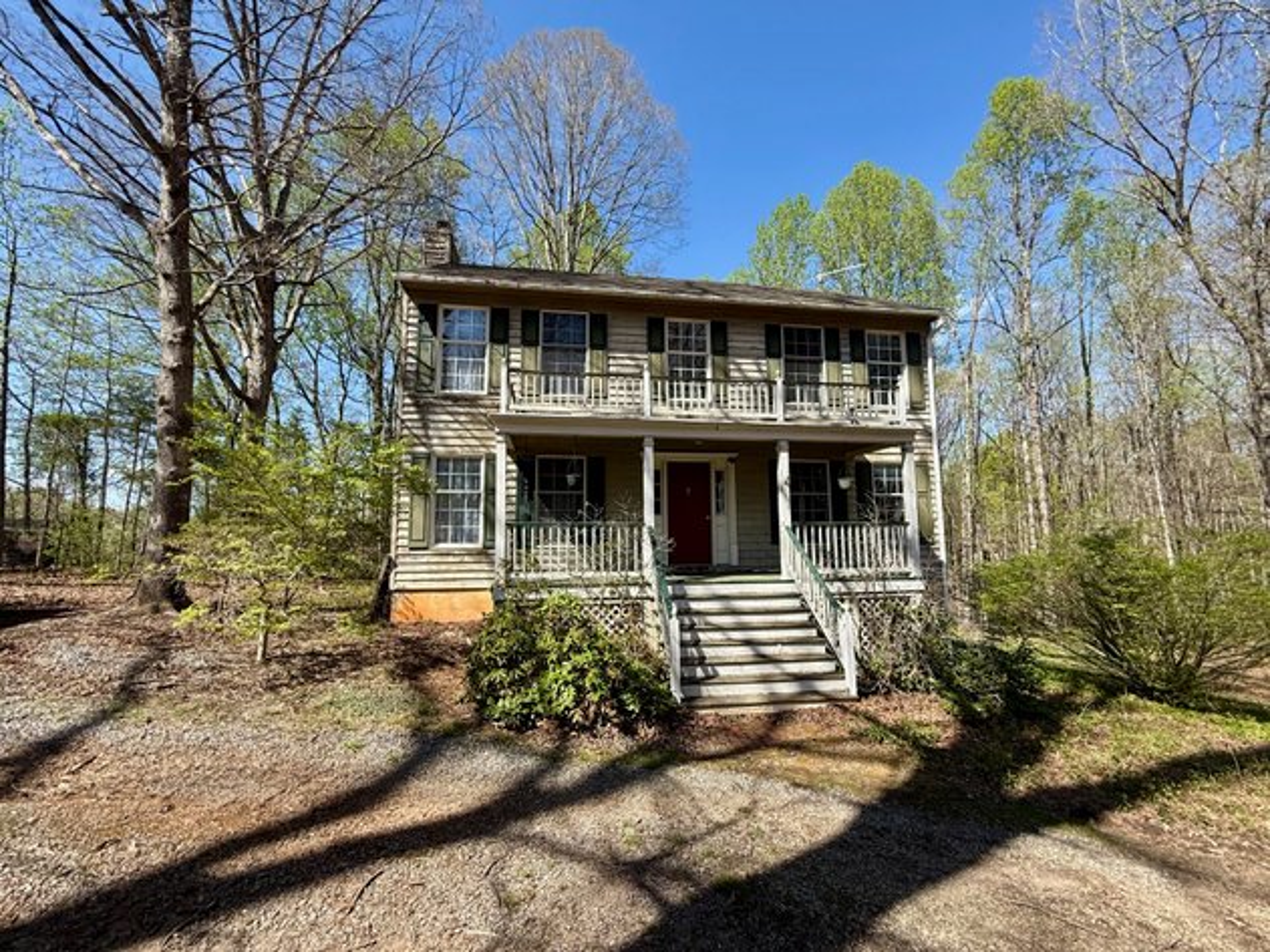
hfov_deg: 102.1
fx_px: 514
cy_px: 476
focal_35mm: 14
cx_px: 635
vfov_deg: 85.7
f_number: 2.2
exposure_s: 1/955
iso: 50
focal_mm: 2.22
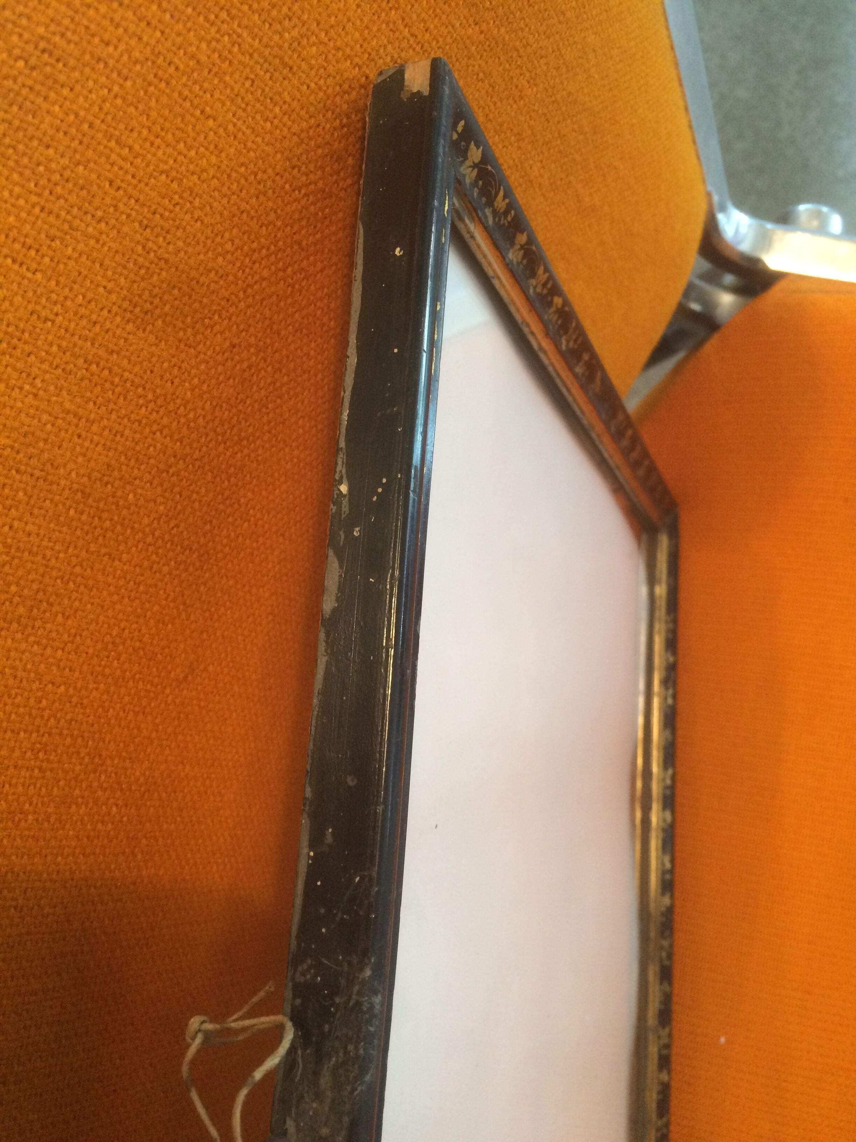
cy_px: 571
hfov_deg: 48.2
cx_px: 428
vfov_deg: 61.7
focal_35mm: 29
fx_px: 956
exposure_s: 1/33
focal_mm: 4.15
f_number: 2.2
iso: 200
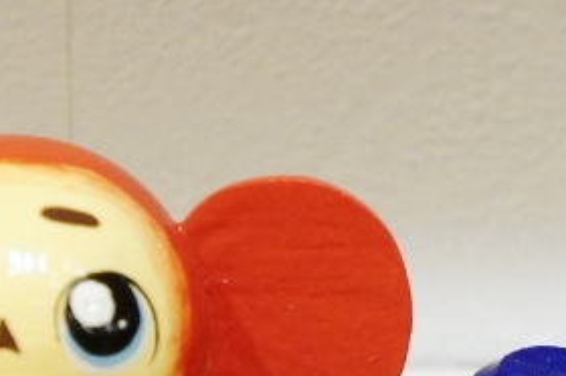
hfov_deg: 11.2
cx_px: 366
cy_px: 468
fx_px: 2896
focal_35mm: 184
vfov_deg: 7.4
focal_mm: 43
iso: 1600
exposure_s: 1/100
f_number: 5.6
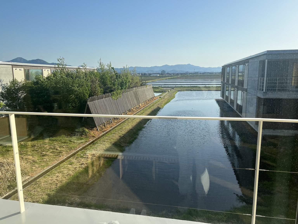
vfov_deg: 53.1
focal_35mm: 26
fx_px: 224
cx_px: 149
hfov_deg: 67.3
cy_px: 112
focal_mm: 5.7
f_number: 1.5
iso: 50
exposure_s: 1/3460
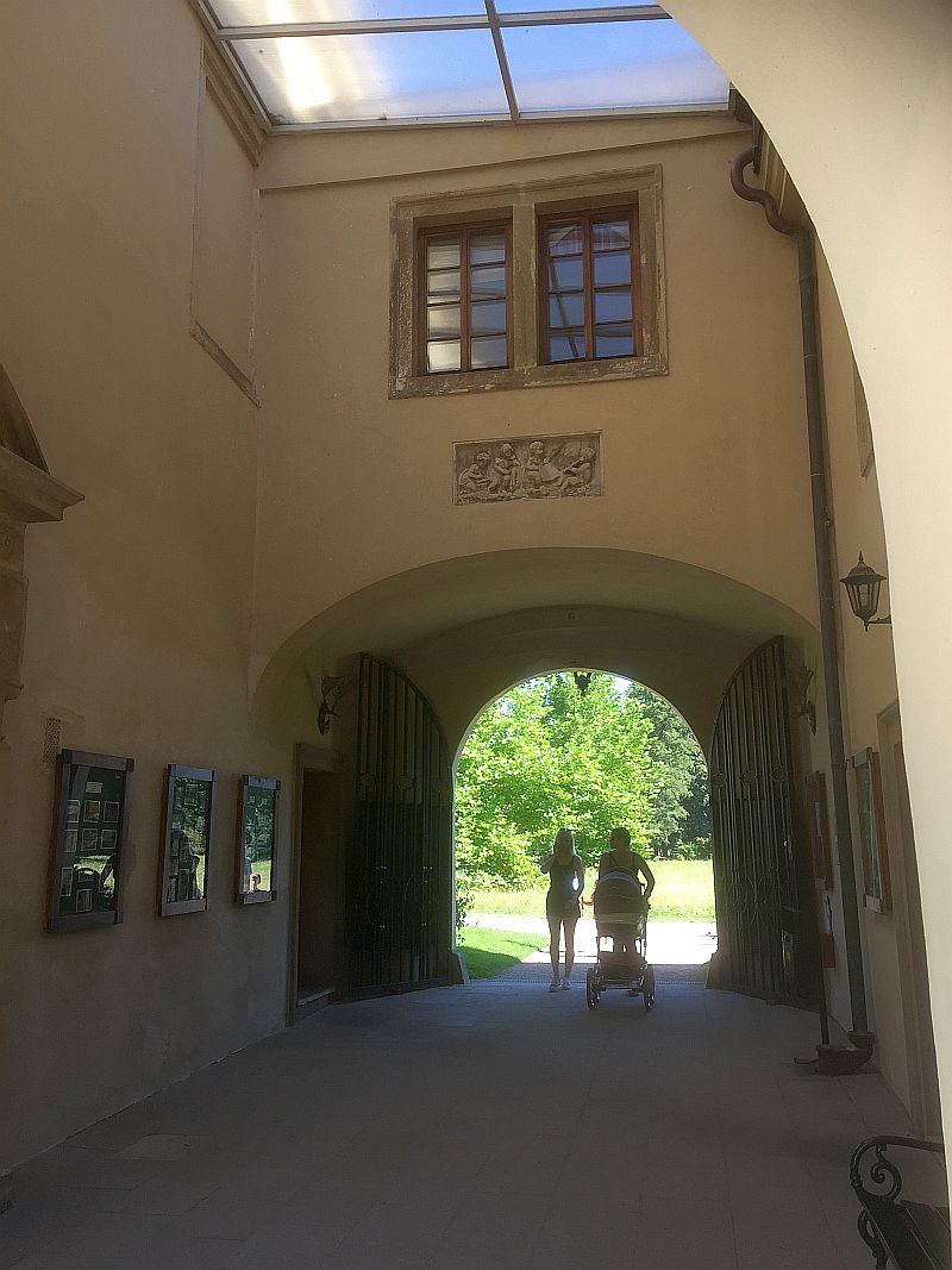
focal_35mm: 29
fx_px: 1064
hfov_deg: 48.2
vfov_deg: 61.7
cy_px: 635
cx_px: 476
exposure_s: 1/186
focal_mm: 4.15
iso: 32
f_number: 2.2
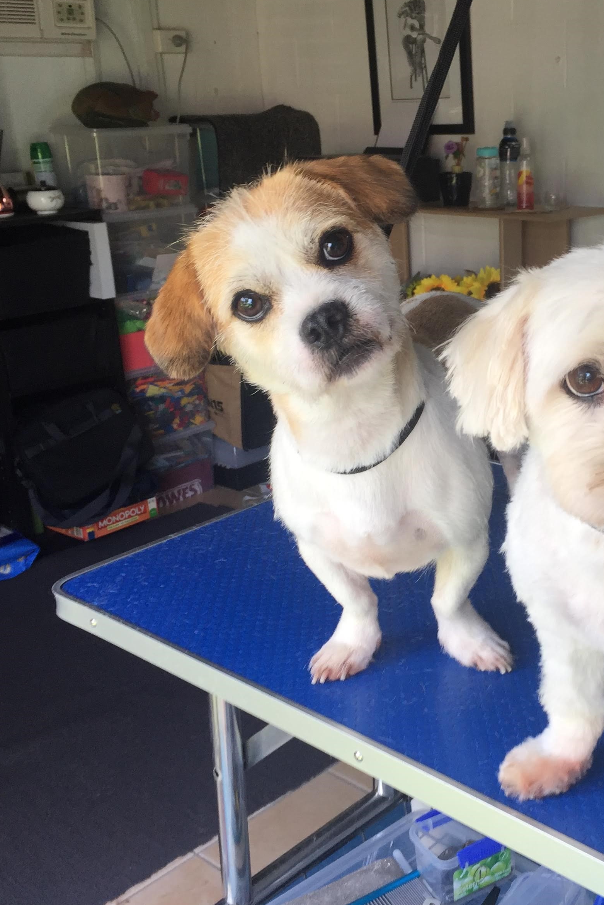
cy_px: 437
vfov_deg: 46.4
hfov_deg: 31.3
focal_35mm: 42
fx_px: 1057
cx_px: 461
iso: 40
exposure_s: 1/100
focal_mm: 4.15
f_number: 2.2
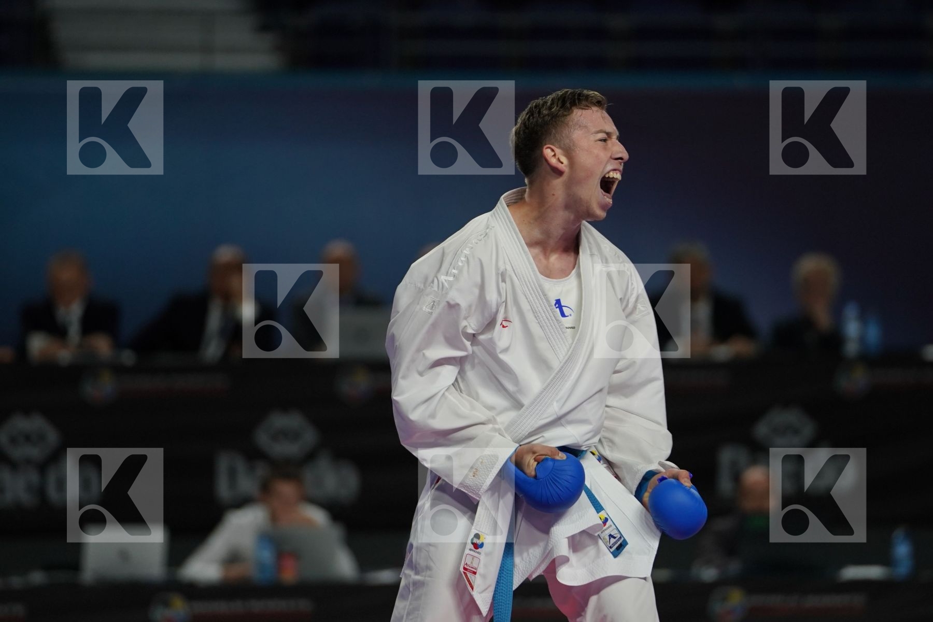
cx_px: 466
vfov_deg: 4.8
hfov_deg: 7.2
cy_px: 311
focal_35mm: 288
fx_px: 7463
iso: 800
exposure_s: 1/1000
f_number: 2.8
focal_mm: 192
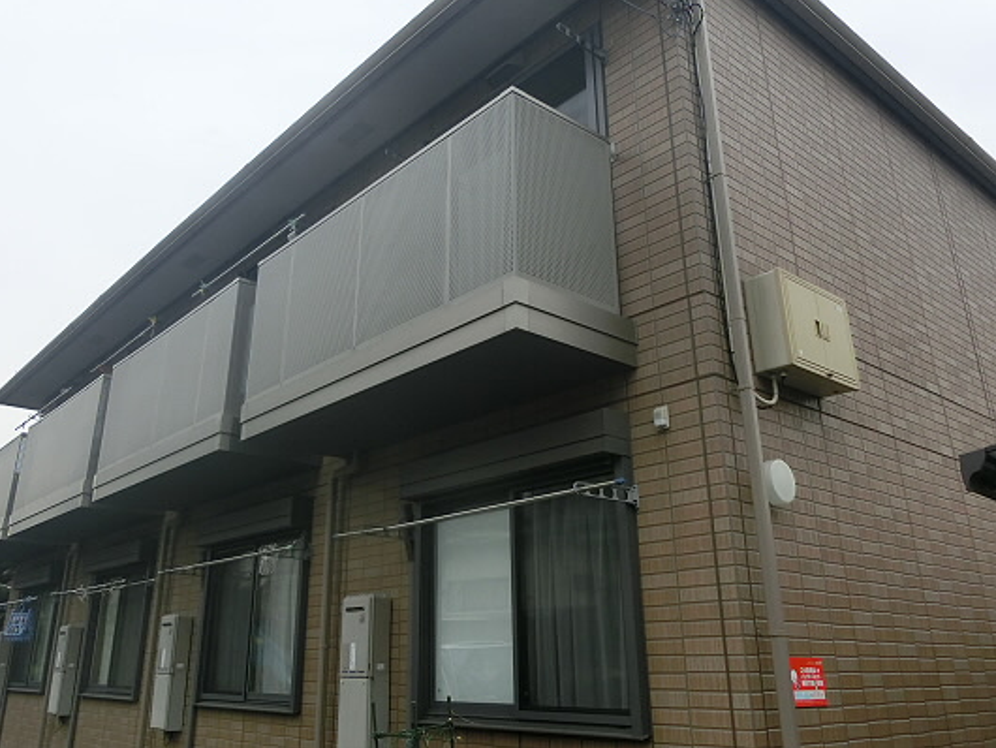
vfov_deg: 46.6
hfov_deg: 59.8
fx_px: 864
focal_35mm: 30
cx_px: 455
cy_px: 302
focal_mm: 4.5
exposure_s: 1/200
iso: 80
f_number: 3.5
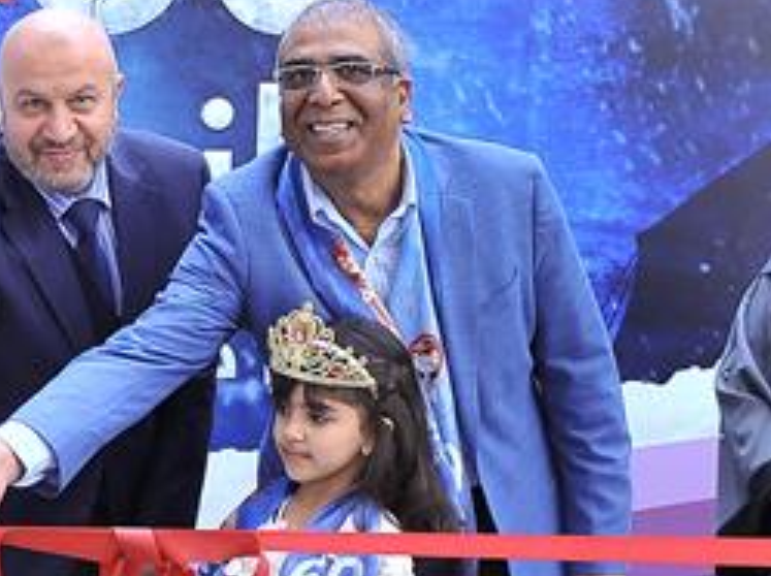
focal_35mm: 95
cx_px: -118
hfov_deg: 19.6
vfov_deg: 15.4
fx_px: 2113
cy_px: 469
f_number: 2.8
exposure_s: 1/200
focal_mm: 24
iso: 800
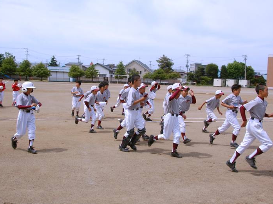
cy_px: 101
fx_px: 339
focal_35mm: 43
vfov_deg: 33.6
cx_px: 134
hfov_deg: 43.8
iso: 200
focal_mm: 26
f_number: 10
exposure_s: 1/250
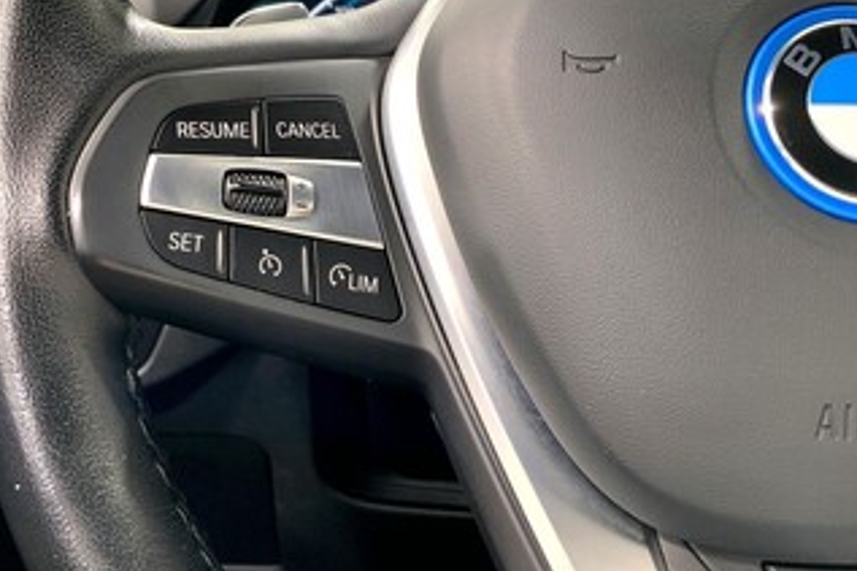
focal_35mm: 40
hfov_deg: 48.2
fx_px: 952
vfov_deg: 33.0
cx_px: 343
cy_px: 177
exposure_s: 1/60
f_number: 1.8
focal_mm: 3
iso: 100
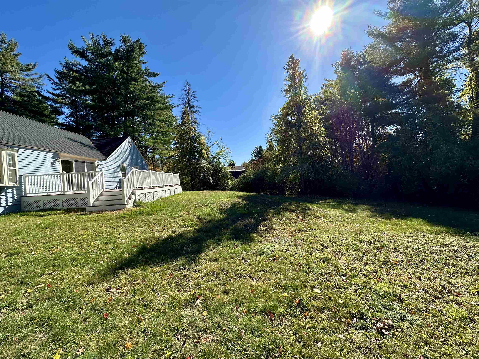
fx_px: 194
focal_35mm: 14
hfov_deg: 102.1
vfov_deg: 85.7
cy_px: 180
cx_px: 240
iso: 40
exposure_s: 1/1416
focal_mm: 2.22
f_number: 2.2
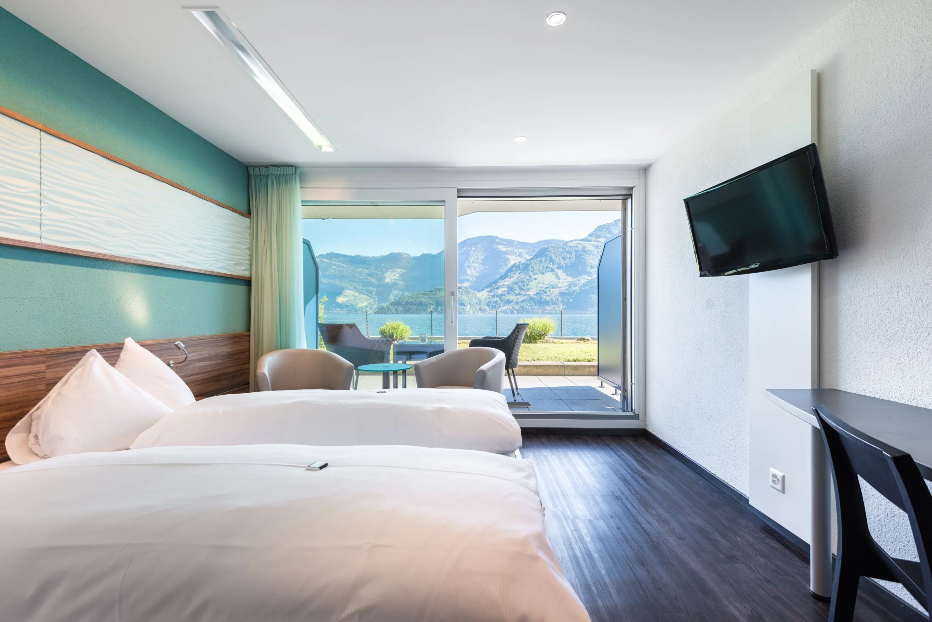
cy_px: 311
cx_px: 466
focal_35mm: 16
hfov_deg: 96.7
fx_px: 414
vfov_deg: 73.8
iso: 100
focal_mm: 16
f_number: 7.1
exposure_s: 1/8
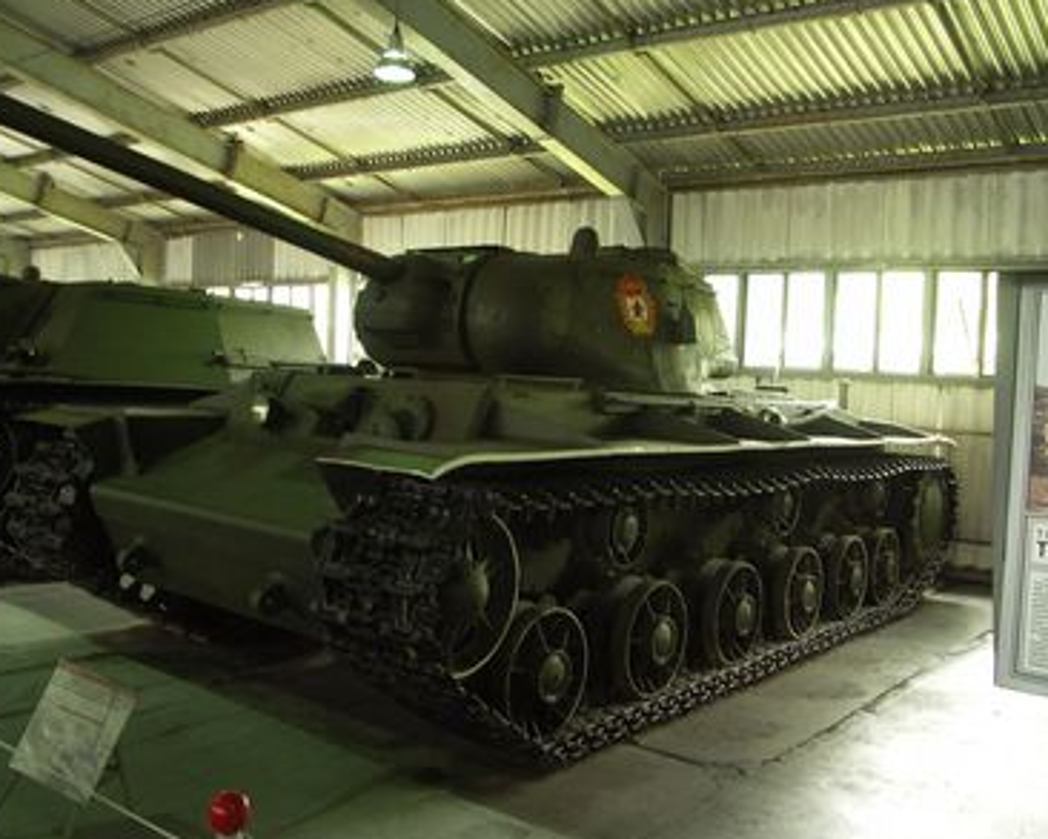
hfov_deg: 55.6
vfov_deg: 45.8
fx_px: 993
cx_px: 533
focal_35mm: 32
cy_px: 418
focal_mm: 7.8
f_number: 2.8
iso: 125
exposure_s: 1/6
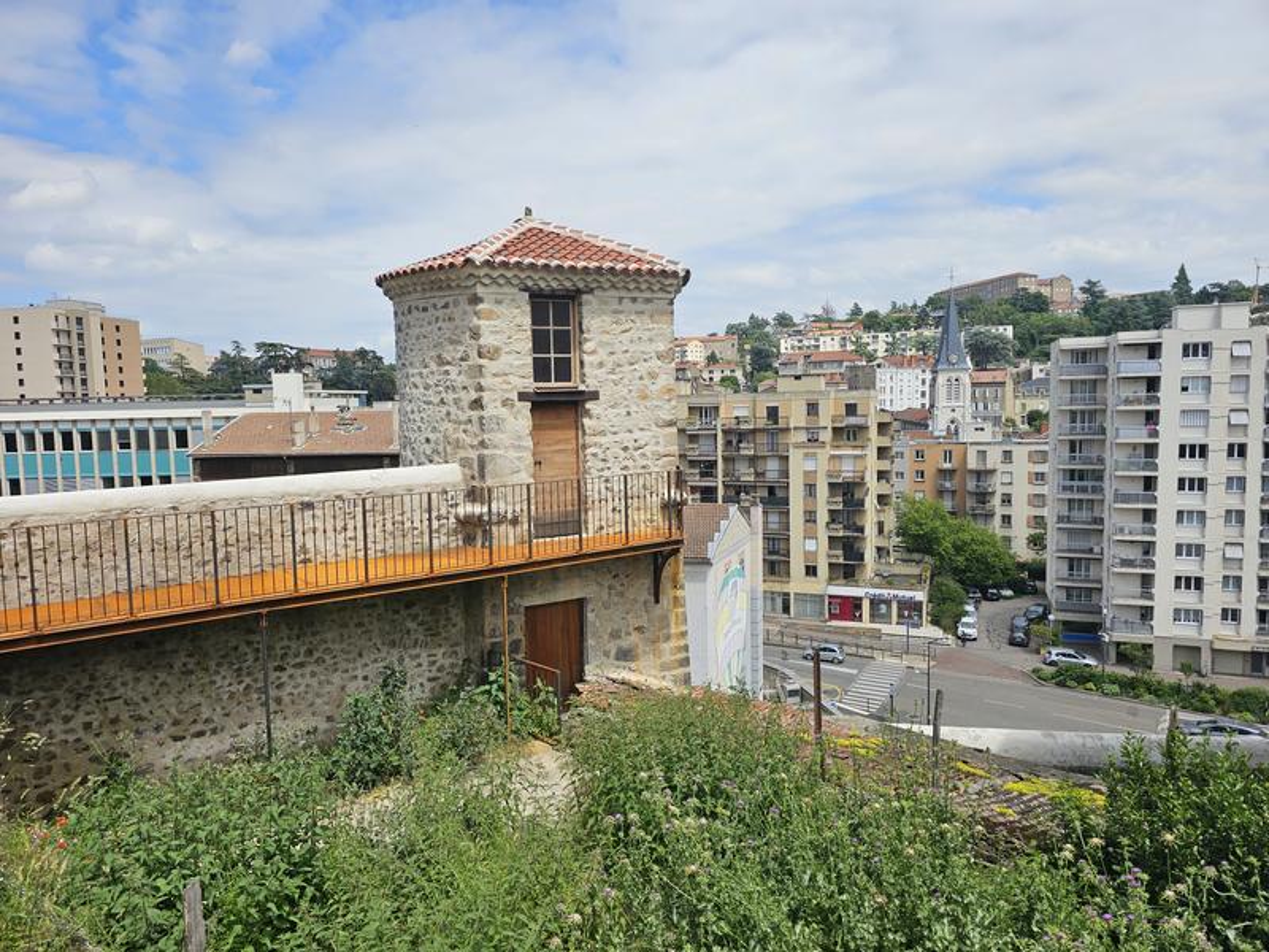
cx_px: 634
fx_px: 843
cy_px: 476
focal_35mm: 23
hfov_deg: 73.9
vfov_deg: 58.9
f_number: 1.7
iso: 10
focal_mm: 6.3
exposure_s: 1/1228
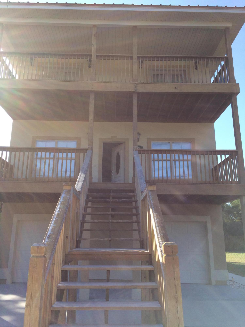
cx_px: 122
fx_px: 274
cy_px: 164
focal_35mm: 29
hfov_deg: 48.2
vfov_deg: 61.7
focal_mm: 4.15
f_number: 2.2
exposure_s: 1/892
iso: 32
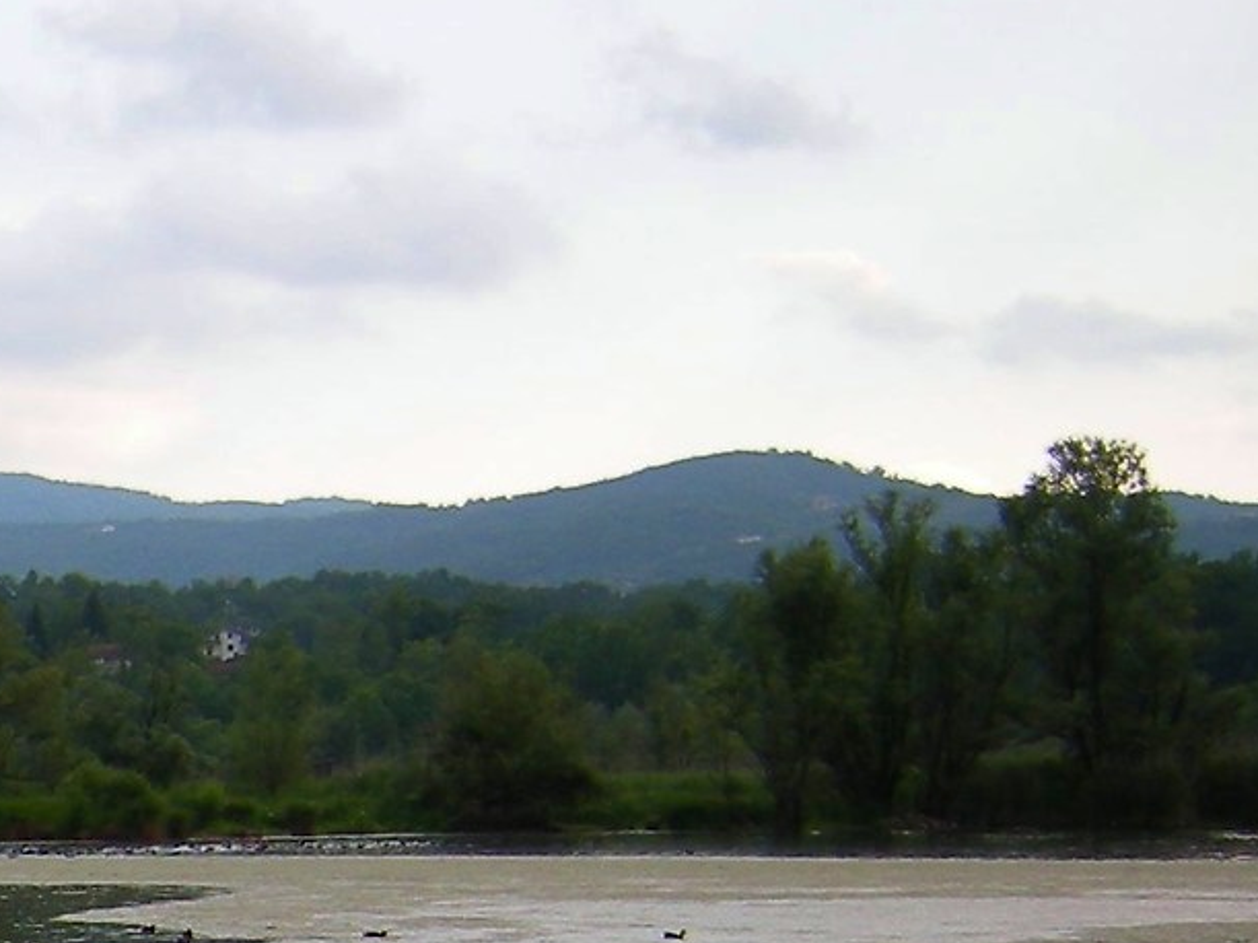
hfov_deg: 15.7
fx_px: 3997
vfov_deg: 12.6
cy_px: 1503
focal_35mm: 110
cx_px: -871
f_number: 2.8
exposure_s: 1/426
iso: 64
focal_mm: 4.7
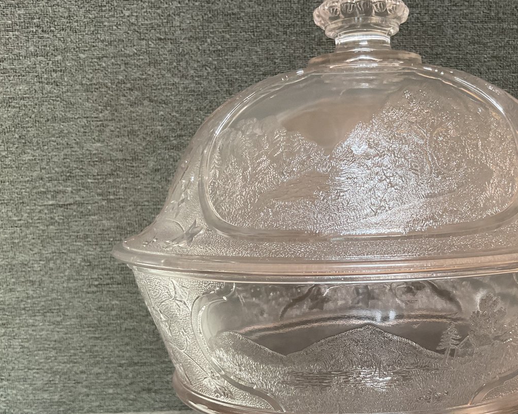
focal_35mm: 42
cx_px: 380
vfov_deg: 35.2
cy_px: 286
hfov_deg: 42.6
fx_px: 644
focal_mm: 3
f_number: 1.8
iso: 64
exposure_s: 1/50
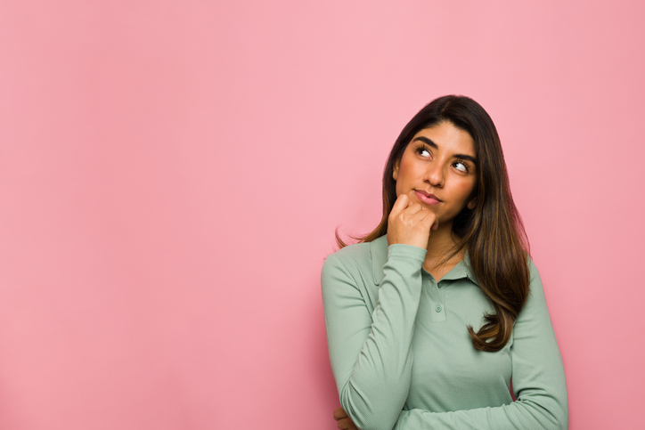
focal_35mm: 47
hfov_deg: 41.9
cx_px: 322
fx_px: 842
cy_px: 215
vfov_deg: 28.7
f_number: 5.6
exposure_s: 1/160
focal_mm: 47
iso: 125
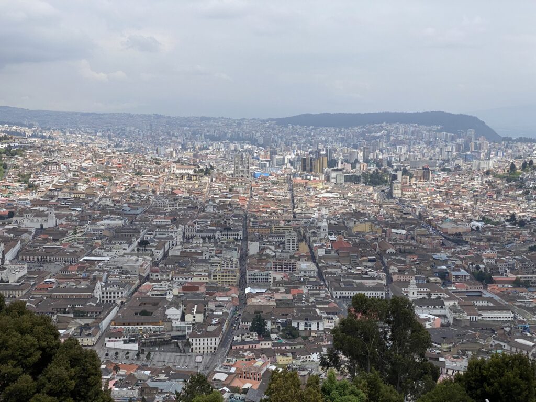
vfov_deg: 28.0
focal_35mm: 52
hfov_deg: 36.8
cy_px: 201
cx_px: 268
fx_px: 805
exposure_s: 1/2283
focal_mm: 6
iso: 20
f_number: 2
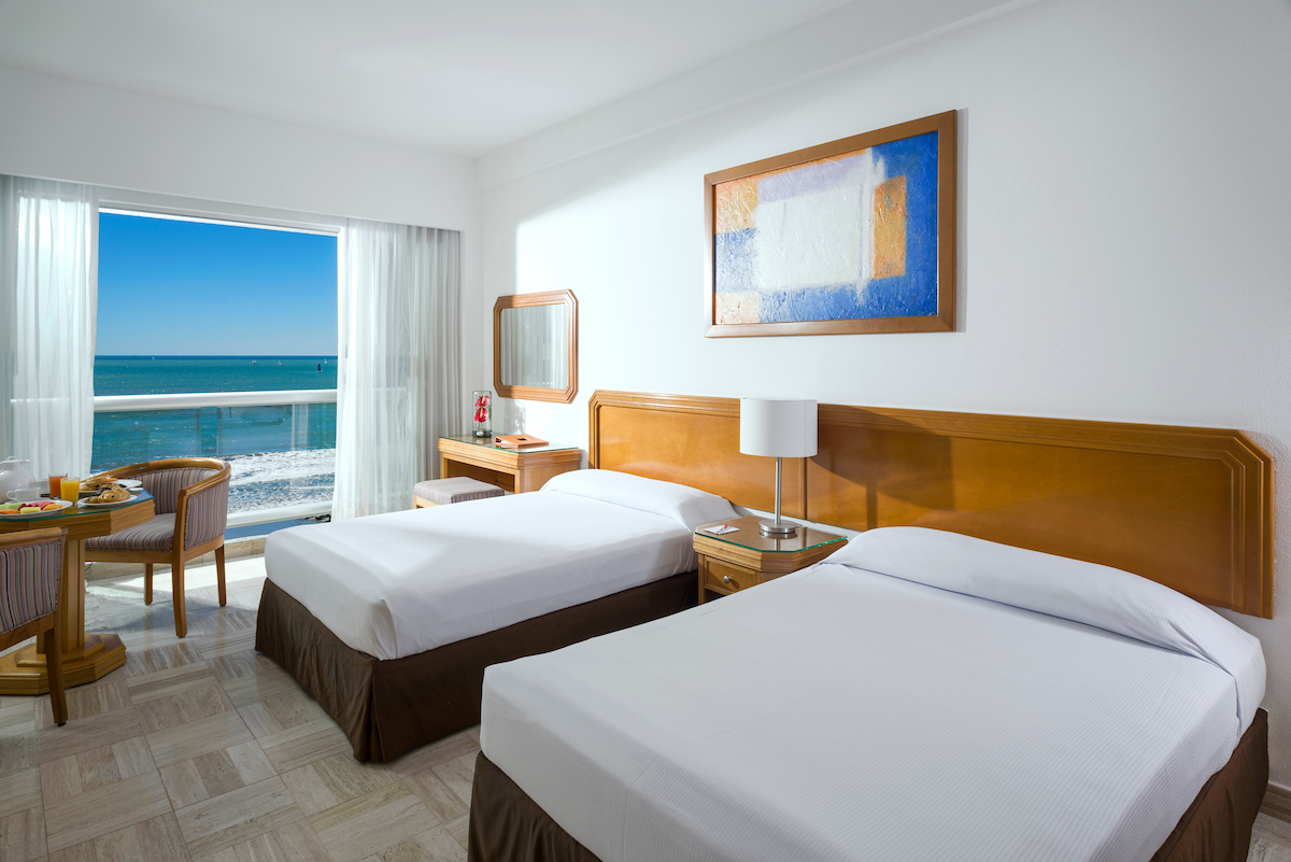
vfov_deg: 62.0
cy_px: 431
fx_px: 717
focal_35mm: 20
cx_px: 646
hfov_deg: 84.0
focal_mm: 20
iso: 200
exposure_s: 1/100
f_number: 14
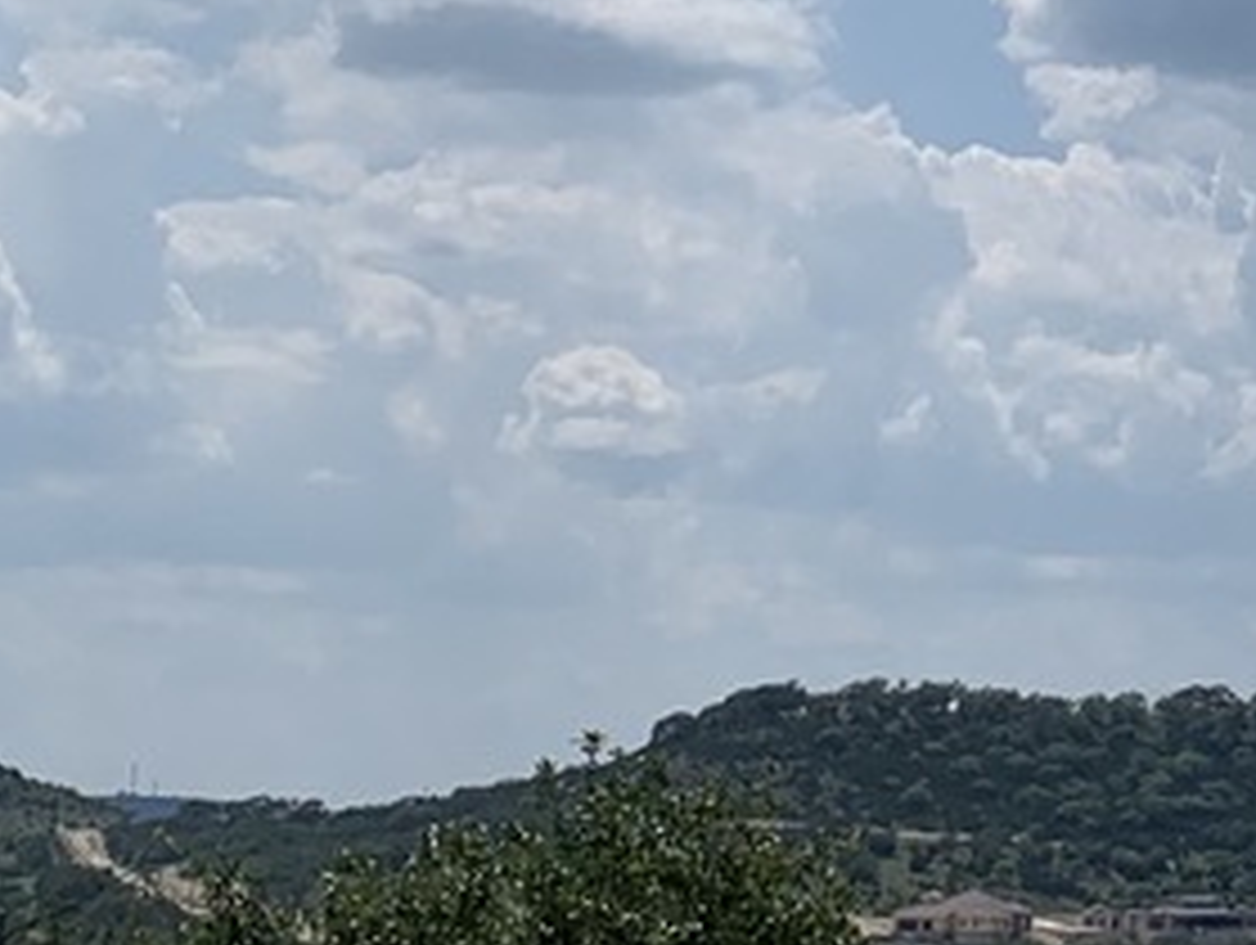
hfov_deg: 13.9
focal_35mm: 134
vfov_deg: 10.9
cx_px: 1783
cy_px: -171
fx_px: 4868
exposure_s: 1/7407
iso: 25
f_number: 1.8
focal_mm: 4.25
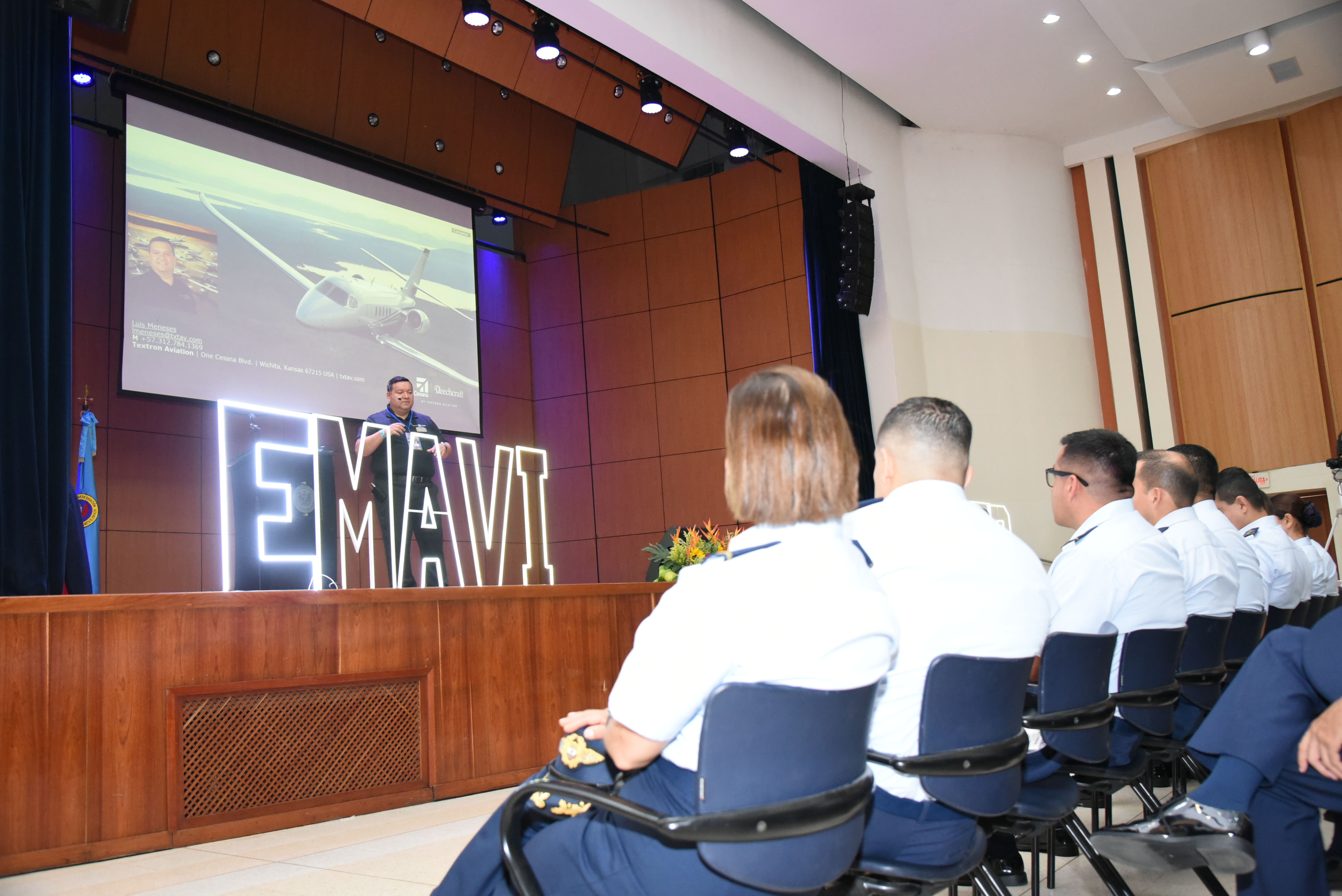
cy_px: 448
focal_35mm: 30
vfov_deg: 43.6
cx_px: 671
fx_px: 1119
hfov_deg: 61.9
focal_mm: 30
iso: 5000
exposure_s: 1/160
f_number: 5
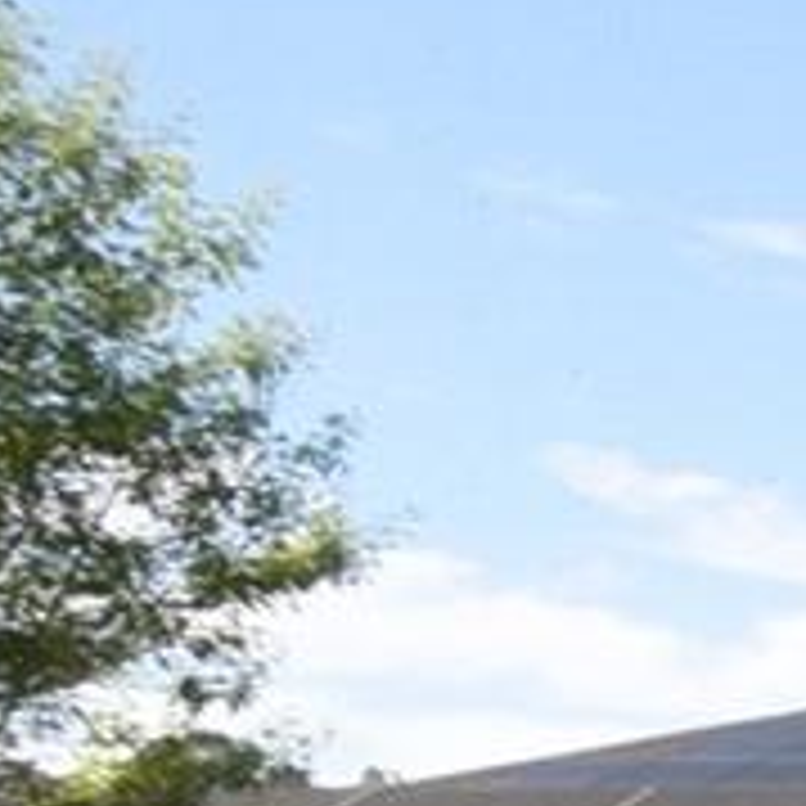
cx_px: 2904
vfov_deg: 14.3
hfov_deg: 9.1
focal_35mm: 114
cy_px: 1184
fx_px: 3003
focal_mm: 10
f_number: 5.6
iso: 100
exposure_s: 1/125
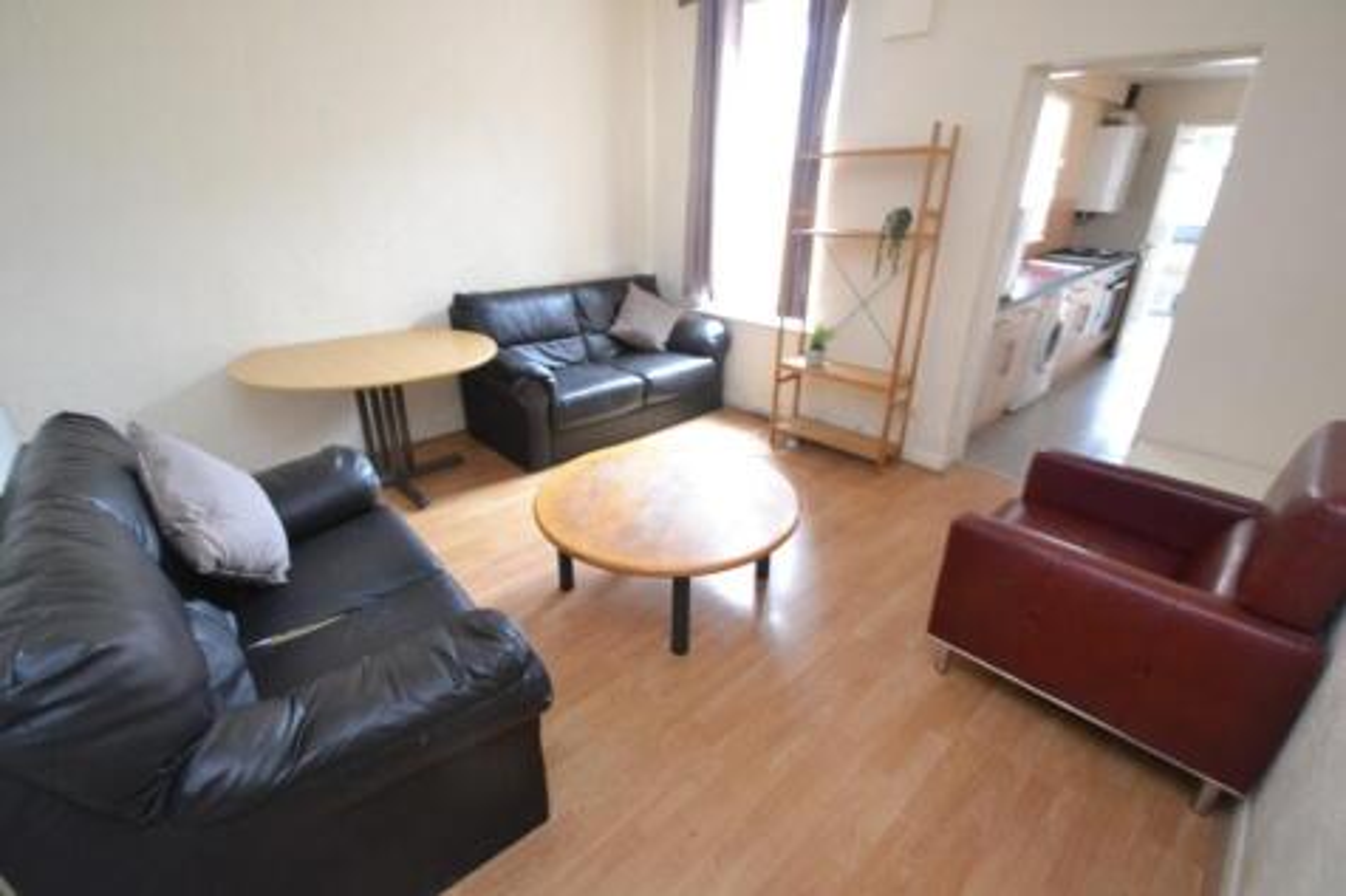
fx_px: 561
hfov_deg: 100.4
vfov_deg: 77.3
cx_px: 673
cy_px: 448
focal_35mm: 15
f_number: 8
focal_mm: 10
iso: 1600
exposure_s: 1/6
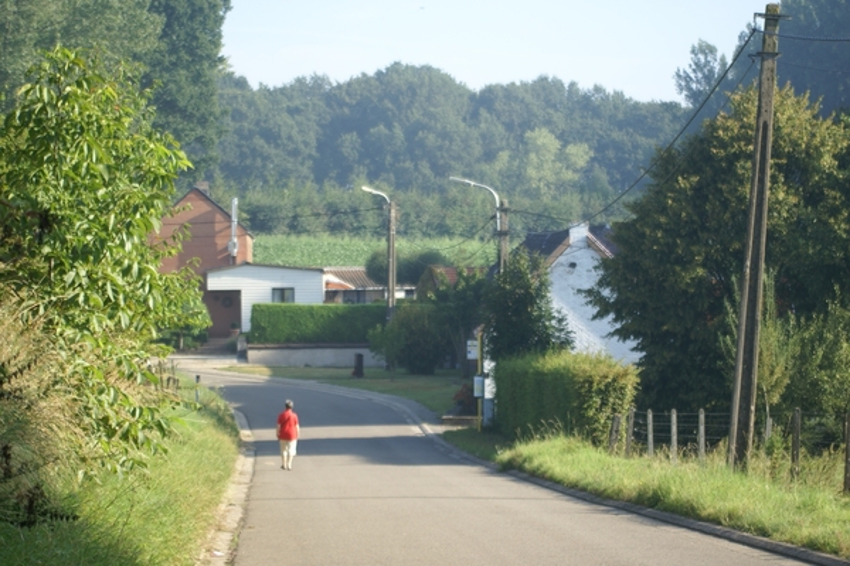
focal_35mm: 120
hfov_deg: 17.1
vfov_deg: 11.4
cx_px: 425
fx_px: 2833
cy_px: 283
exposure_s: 1/200
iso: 100
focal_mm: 80
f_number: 5.6
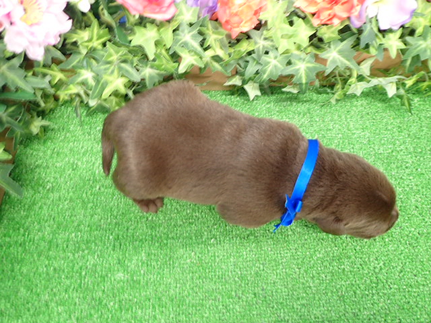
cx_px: 216
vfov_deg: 54.9
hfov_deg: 69.4
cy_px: 162
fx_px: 311
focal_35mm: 25
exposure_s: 1/20
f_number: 2
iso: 400
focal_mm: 4.5
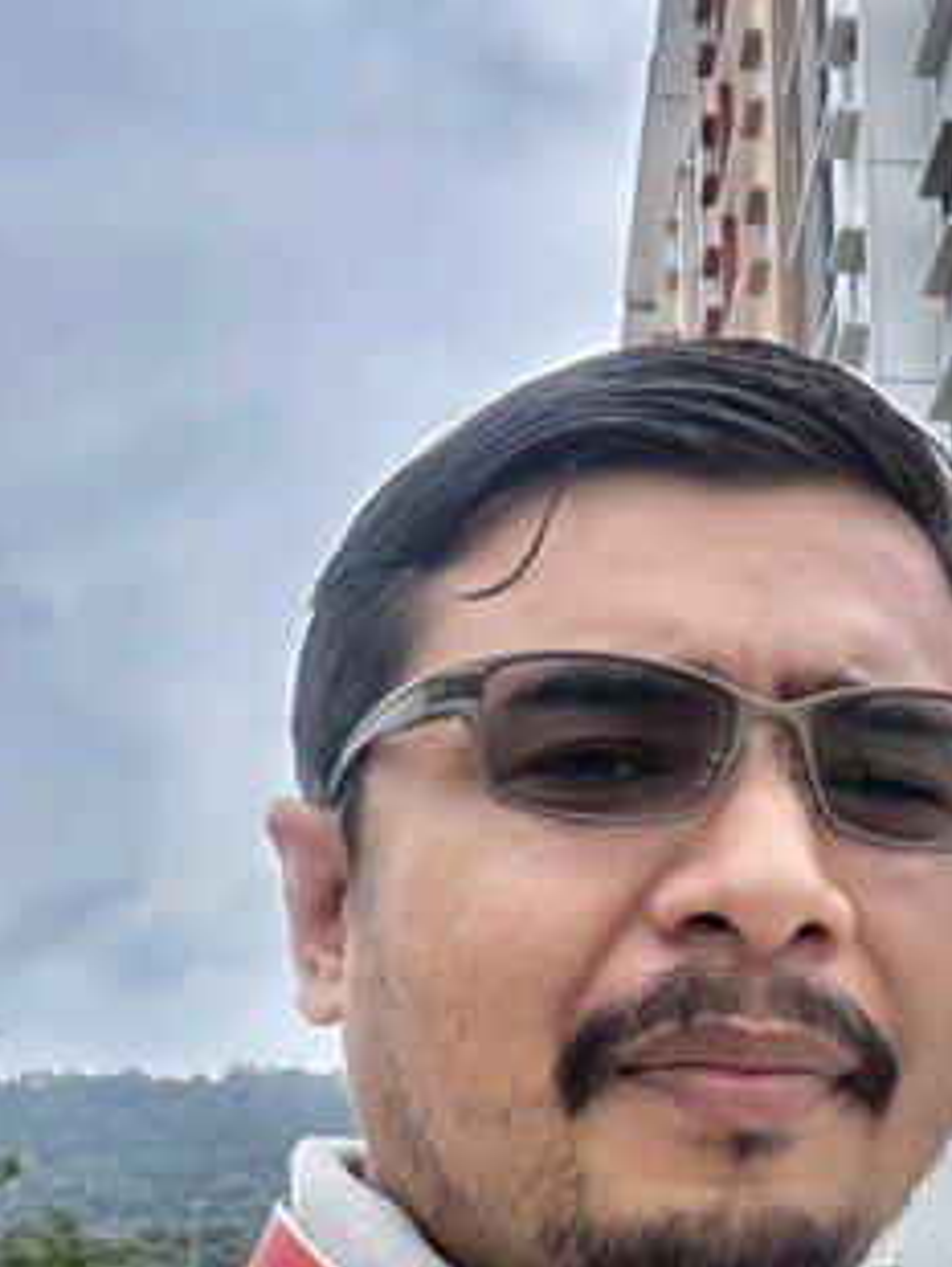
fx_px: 2417
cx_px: 903
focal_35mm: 66
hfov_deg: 21.6
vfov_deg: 29.2
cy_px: 836
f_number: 1.9
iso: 25
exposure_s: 1/651
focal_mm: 2.69
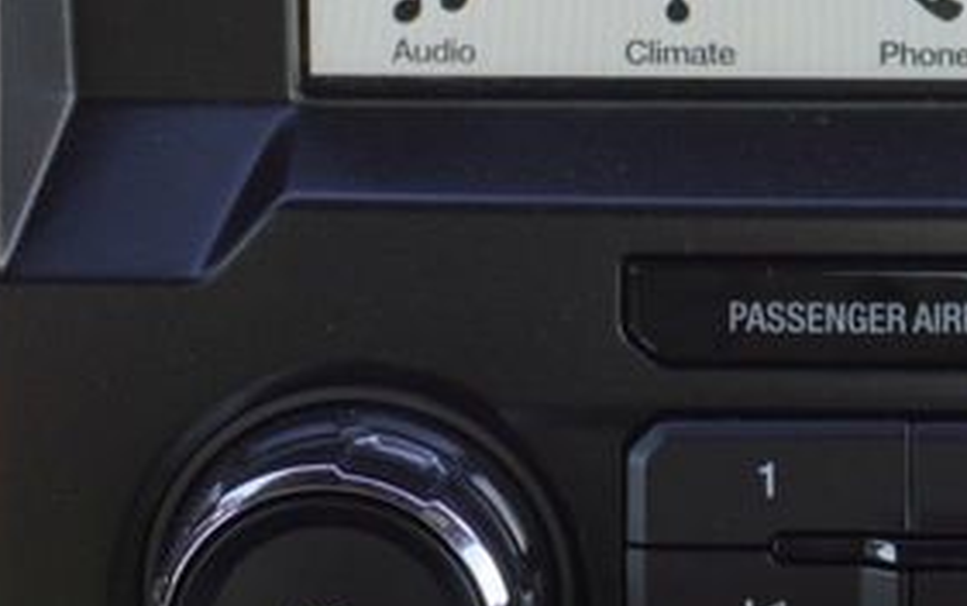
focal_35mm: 117
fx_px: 3081
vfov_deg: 11.0
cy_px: -155
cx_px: 905
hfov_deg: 17.5
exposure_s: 1/80
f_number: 4.5
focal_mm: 21
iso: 100
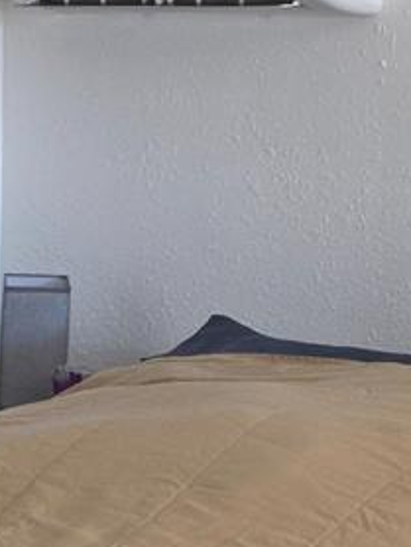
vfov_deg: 15.7
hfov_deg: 11.6
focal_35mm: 124
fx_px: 1960
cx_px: -148
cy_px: 494
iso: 125
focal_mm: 6.3
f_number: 1.7
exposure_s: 1/24
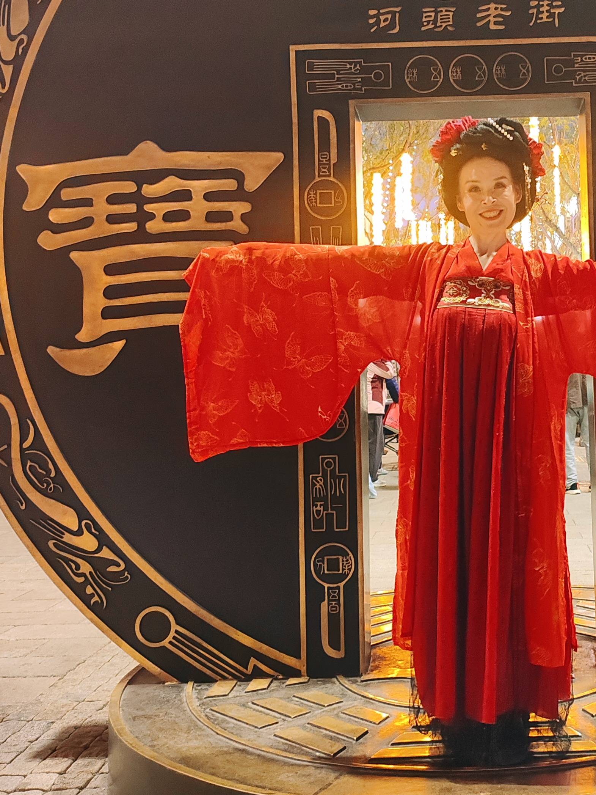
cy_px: 316
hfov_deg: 30.0
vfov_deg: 40.2
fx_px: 1079
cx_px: 489
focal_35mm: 47
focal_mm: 6.14
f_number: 1.8
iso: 1600
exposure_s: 1/50
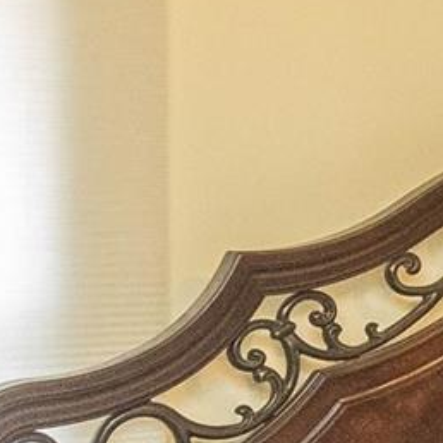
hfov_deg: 11.5
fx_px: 1462
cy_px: 437
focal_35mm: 101
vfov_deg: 16.9
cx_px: 1269
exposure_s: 1/60
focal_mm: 10
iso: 3600
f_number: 5.6
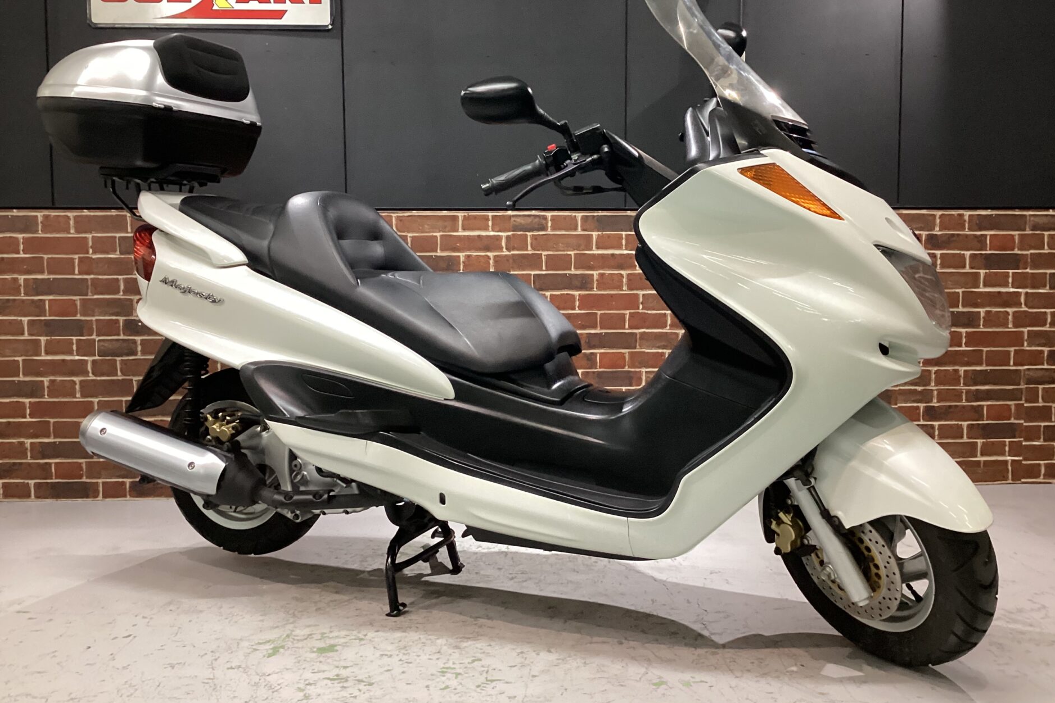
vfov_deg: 39.9
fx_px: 967
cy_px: 315
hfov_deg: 57.2
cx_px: 539
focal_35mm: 33
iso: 320
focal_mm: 3.3
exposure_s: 1/60
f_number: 2.4
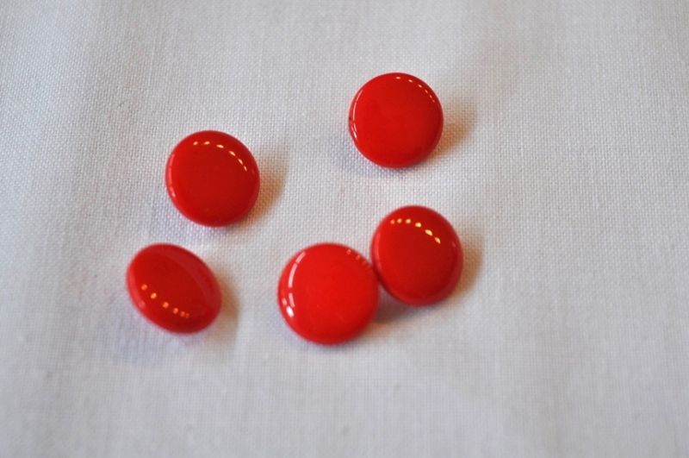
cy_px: 229
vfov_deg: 16.5
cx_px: 344
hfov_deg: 24.7
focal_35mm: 82
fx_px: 1577
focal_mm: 55
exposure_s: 1/60
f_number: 5.6
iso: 450
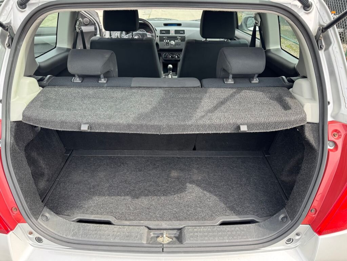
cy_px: 130
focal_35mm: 24
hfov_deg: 71.6
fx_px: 241
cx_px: 174
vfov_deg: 56.8
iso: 80
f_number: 1.78
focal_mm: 6.76
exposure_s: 1/302
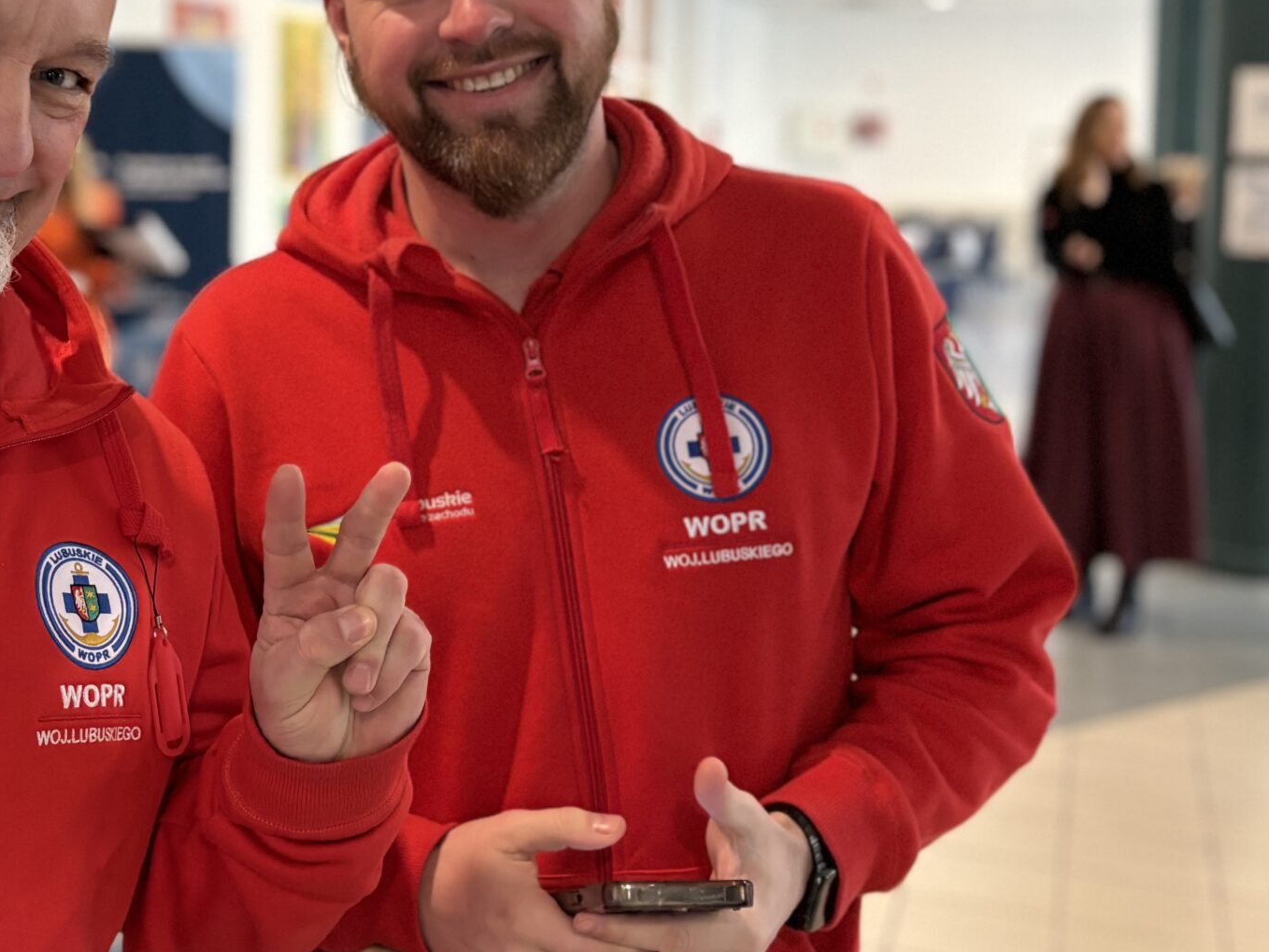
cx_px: 296
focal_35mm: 49
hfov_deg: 37.8
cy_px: 256
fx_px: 1797
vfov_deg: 29.3
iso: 400
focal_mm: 5.96
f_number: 1.6
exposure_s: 1/59
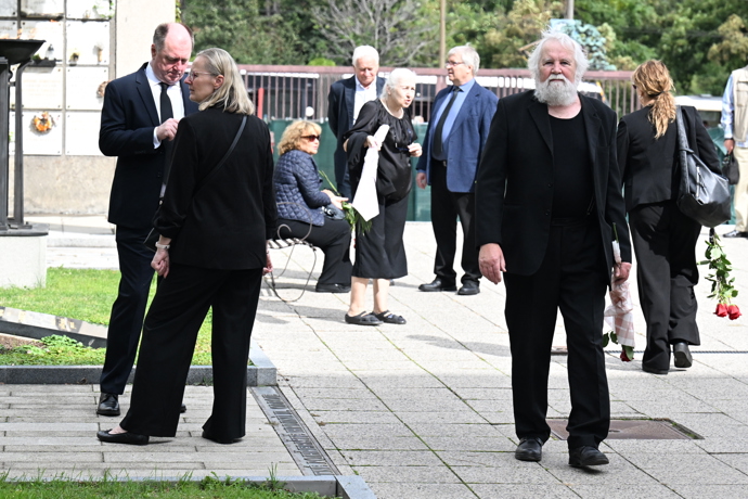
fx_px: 2389
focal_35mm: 115
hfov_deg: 17.8
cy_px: 250
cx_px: 374
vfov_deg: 11.9
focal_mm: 77
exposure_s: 1/6400
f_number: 5
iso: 2000
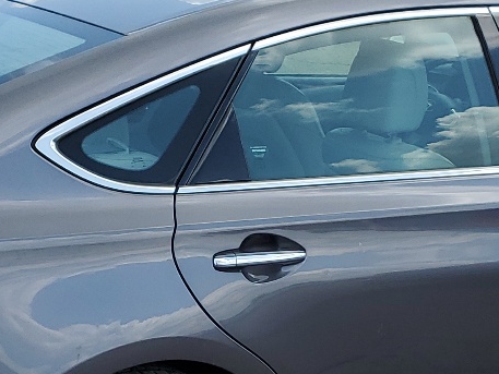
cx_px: 246
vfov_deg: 16.1
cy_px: 323
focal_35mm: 91
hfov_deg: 21.5
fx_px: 1312
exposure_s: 1/1667
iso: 50
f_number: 1.5
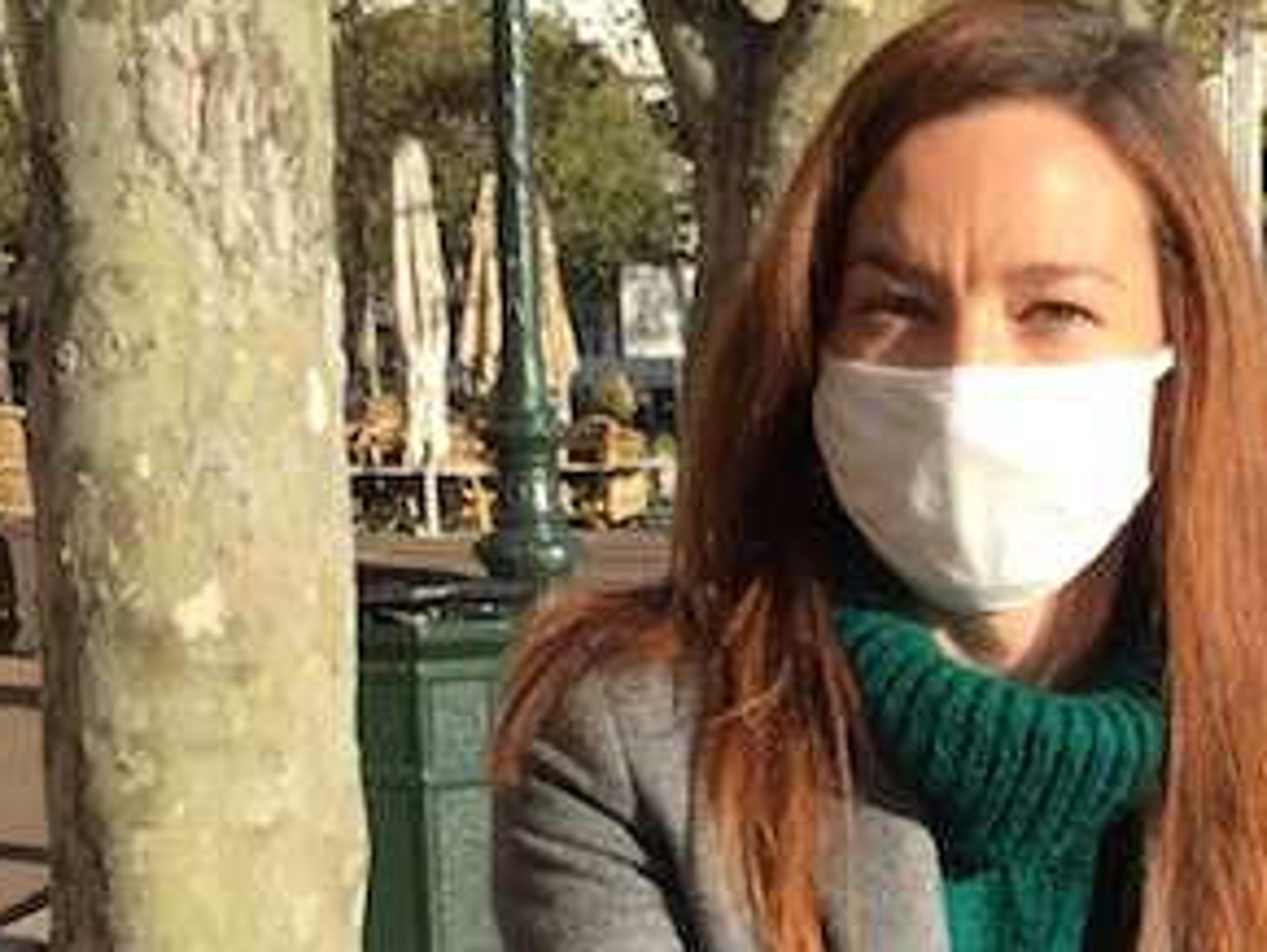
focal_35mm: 80
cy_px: 1013
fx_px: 2931
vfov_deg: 17.9
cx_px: 1022
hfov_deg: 24.0
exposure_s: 1/1236
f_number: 2.2
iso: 32
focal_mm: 4.15
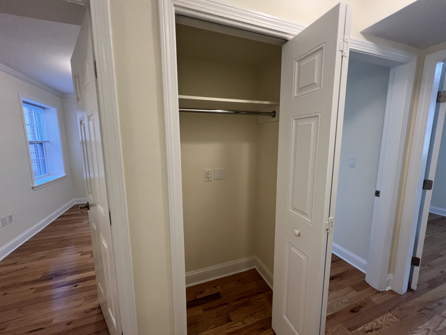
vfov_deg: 89.9
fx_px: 167
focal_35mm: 13
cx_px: 223
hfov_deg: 106.2
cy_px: 168
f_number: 1.8
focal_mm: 1.57
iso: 250
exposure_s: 1/120
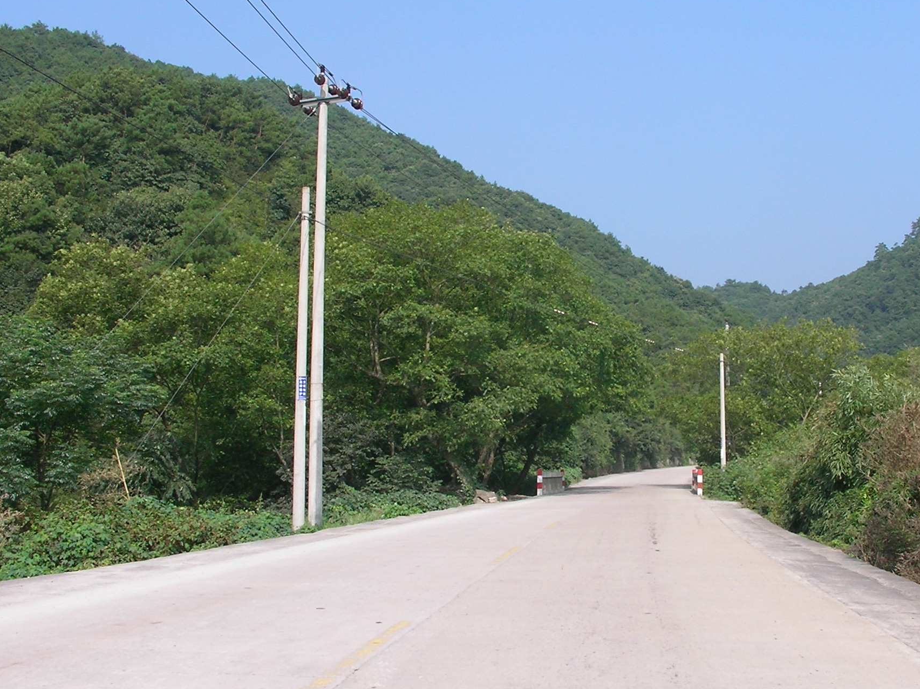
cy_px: 292
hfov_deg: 37.2
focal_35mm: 51
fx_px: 1354
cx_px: 590
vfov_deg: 28.5
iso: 50
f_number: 4.5
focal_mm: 5.8
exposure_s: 1/404
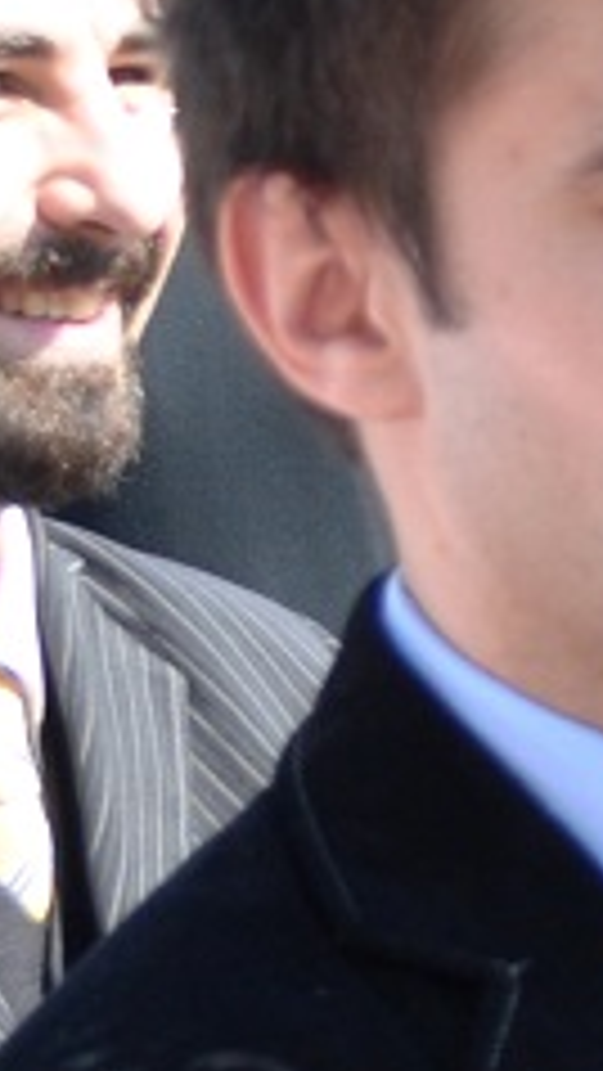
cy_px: 223
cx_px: 2552
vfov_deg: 6.6
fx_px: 9253
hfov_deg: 3.5
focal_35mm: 326
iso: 250
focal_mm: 29
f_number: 8
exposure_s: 1/250
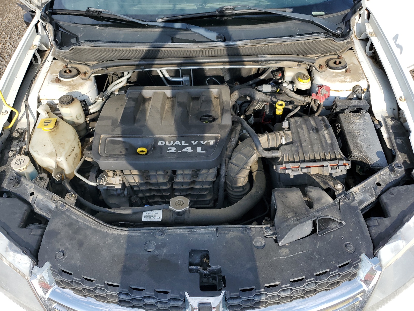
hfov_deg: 67.3
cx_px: 207
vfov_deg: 53.1
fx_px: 311
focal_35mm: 26
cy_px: 156
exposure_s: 1/1429
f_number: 1.5
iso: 50
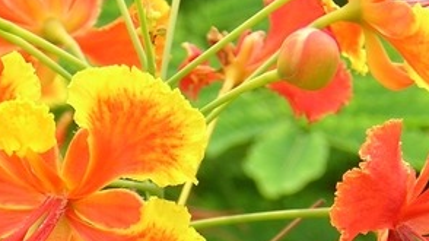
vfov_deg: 7.6
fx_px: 1819
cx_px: 92
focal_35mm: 160
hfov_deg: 13.4
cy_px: 184
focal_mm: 10.1
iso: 100
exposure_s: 1/233
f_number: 3.9
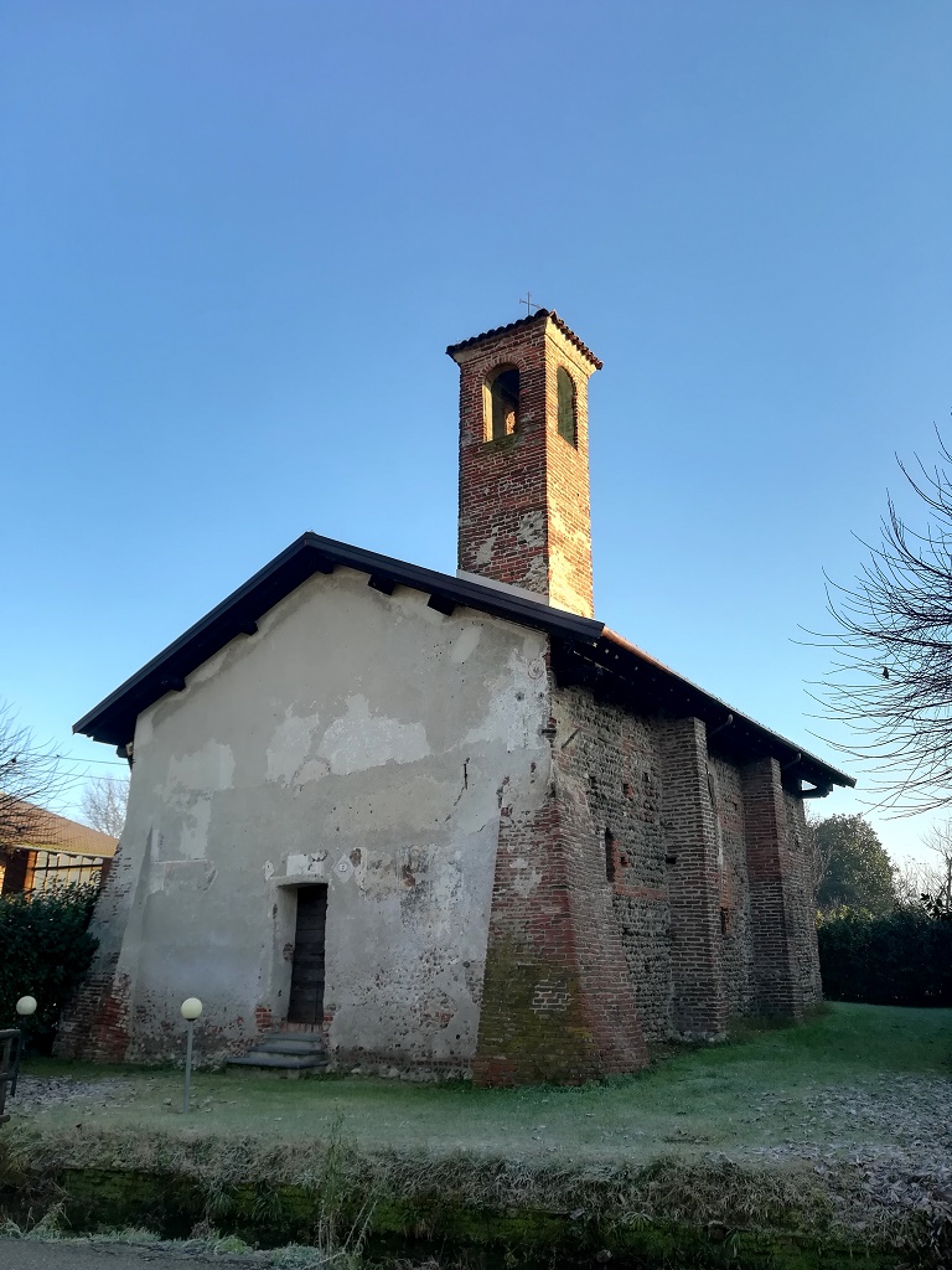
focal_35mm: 26
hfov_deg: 53.1
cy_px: 635
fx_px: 953
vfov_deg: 67.3
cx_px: 476
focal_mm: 3.83
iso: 50
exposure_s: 1/340
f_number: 2.2
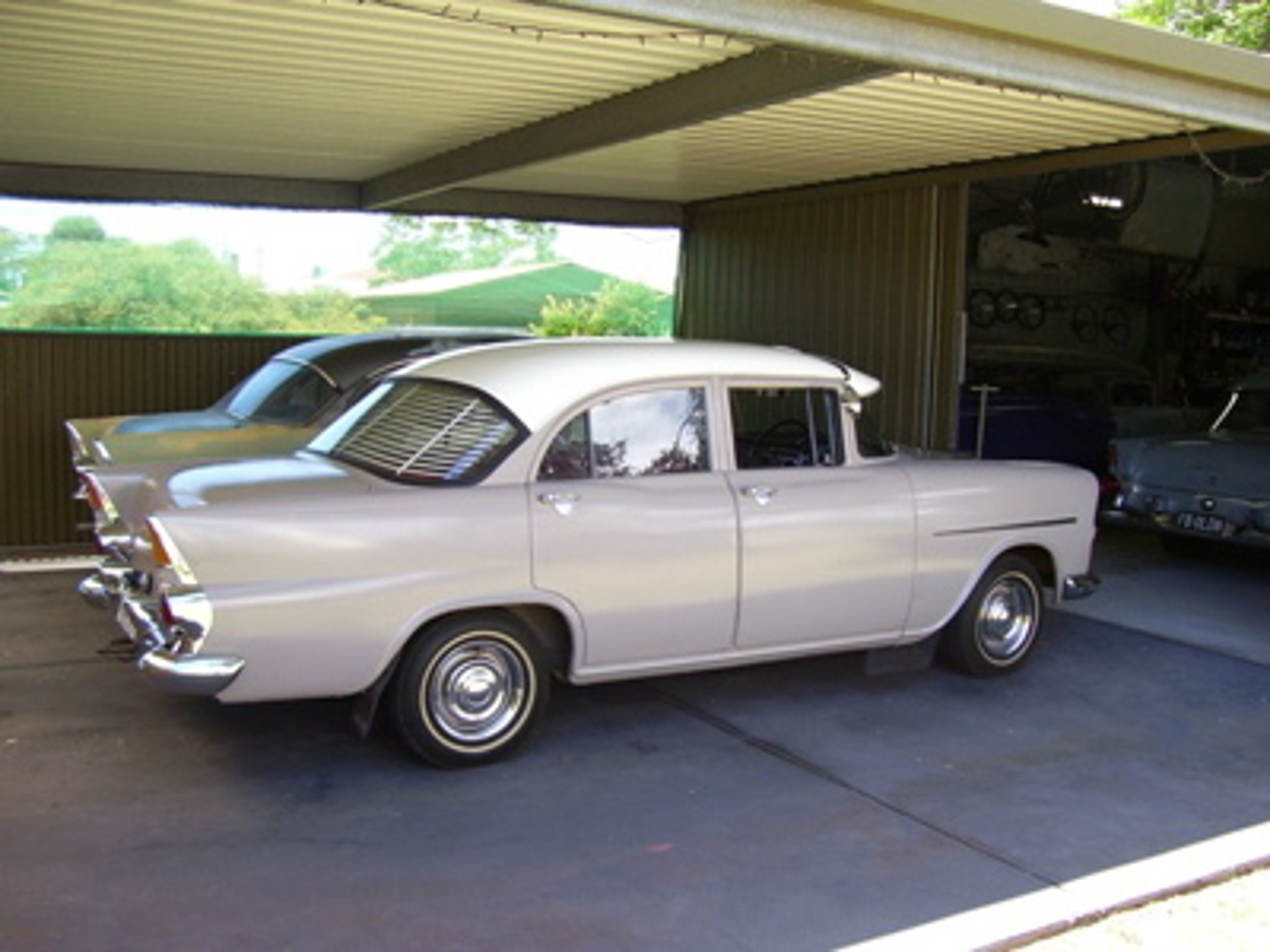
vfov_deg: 41.8
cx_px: 635
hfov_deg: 54.0
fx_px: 1247
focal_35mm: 34
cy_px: 476
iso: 80
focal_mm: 5.6
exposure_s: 1/250
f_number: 2.7
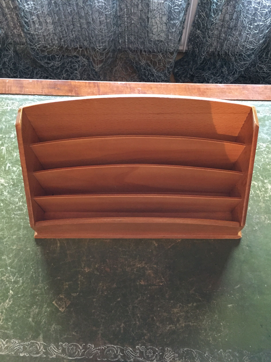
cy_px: 181
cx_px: 136
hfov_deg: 48.2
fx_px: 303
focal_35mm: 29
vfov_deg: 61.7
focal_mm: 4.15
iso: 320
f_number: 2.2
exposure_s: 1/17
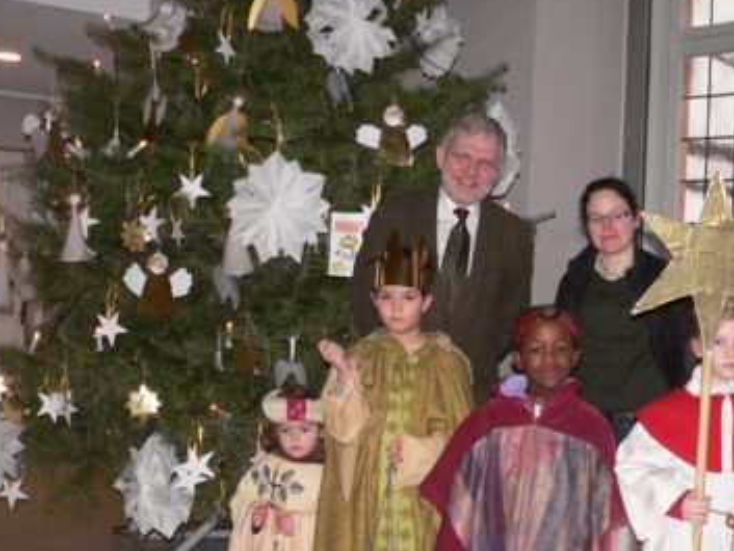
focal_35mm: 51
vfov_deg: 28.5
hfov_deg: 37.1
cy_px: 325
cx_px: 491
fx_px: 1082
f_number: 2.8
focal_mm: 6
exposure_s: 1/80
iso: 150
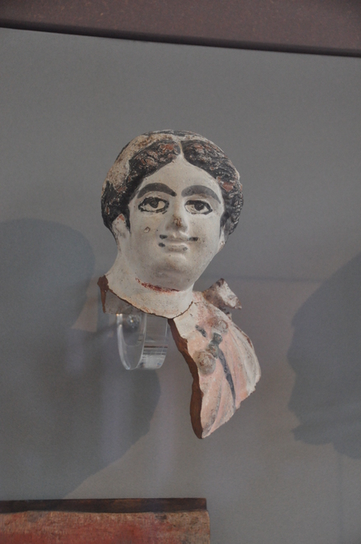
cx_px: 180
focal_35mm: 84
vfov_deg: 24.2
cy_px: 272
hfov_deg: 16.2
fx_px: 1268
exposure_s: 1/125
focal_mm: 56
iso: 2000
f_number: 4.8
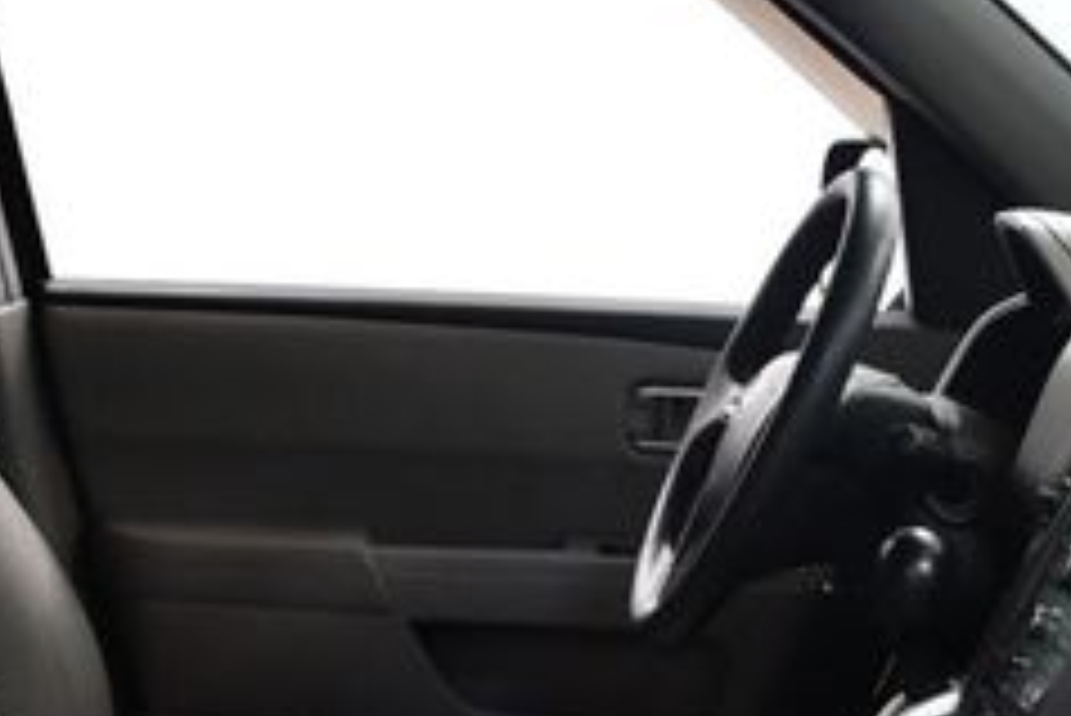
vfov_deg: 13.6
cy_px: 914
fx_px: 2887
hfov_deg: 21.0
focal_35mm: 97
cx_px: 616
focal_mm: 18
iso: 1400
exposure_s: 1/125
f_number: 3.5
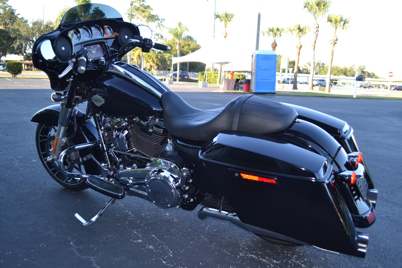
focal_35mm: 33
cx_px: 201
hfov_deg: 57.2
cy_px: 134
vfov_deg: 40.0
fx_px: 368
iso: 140
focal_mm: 22
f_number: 4
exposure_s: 1/125
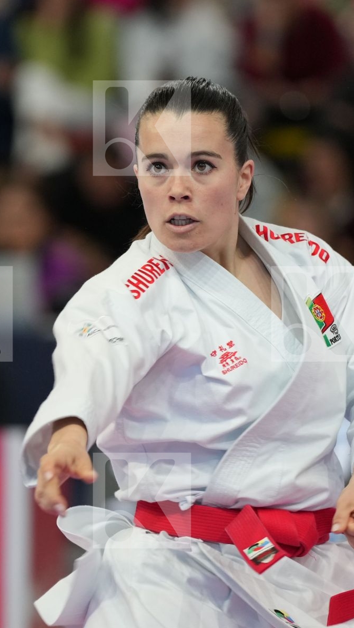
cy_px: 314
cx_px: 142
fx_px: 7891
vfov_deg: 4.6
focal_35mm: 473
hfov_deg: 2.6
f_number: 2.8
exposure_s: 1/500
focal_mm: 200
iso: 1000
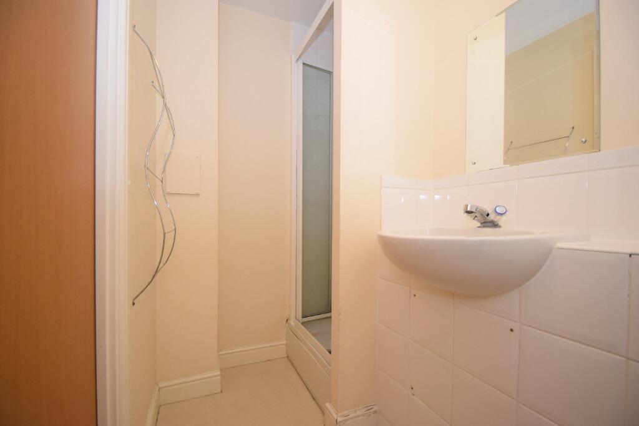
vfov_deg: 77.3
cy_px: 213
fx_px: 266
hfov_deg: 100.4
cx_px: 320
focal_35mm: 15
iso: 900
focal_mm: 10
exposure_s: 1/60
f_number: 3.5
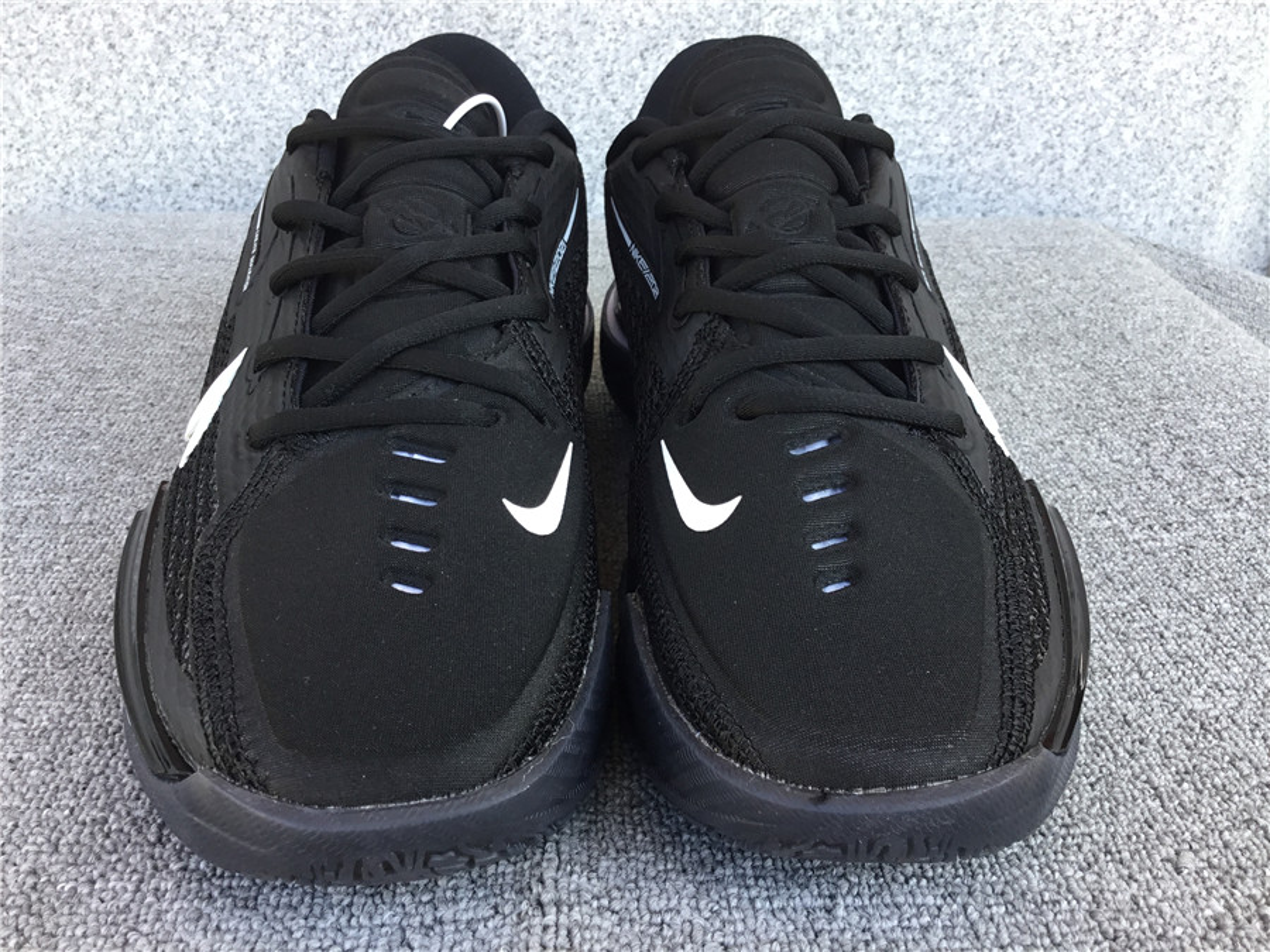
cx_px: 635
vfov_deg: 45.4
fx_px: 1137
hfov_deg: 58.4
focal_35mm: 31
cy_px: 476
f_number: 2.4
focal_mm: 3.3
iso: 32
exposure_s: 1/100
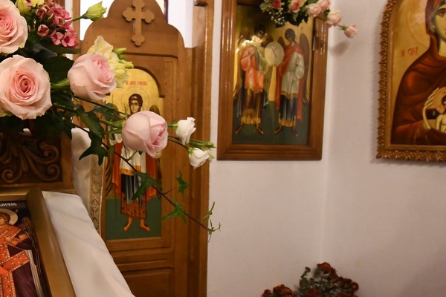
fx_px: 372
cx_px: 116
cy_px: 164
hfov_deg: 58.9
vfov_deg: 43.5
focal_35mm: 30
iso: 4000
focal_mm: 10
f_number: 7.1
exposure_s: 1/8
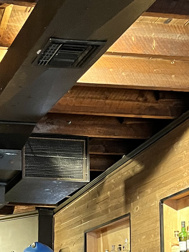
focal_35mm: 84
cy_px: 275
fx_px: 612
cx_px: -85
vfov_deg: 22.1
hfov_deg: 16.2
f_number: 1.6
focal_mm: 5.1
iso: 640
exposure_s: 1/30
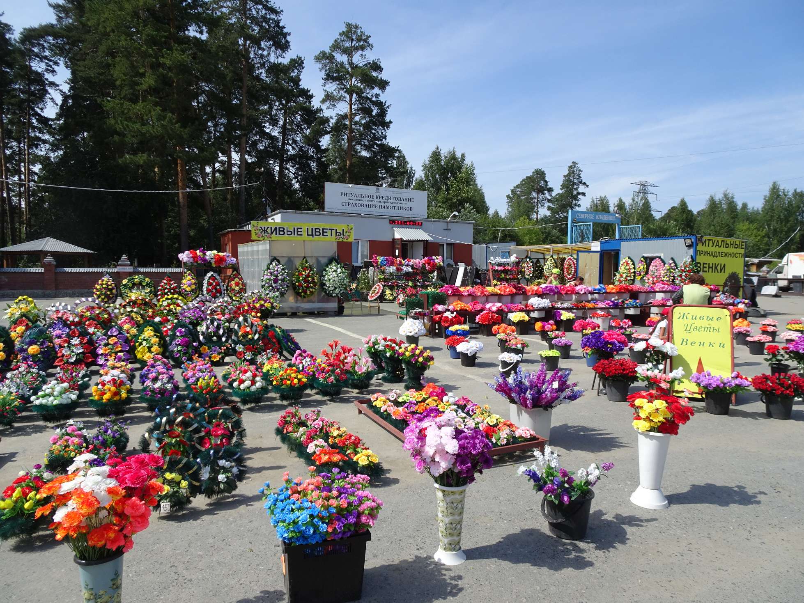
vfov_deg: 56.8
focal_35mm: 24
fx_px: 557
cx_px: 402
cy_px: 302
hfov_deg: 71.6
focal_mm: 4.1
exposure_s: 1/800
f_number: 3.5
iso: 80
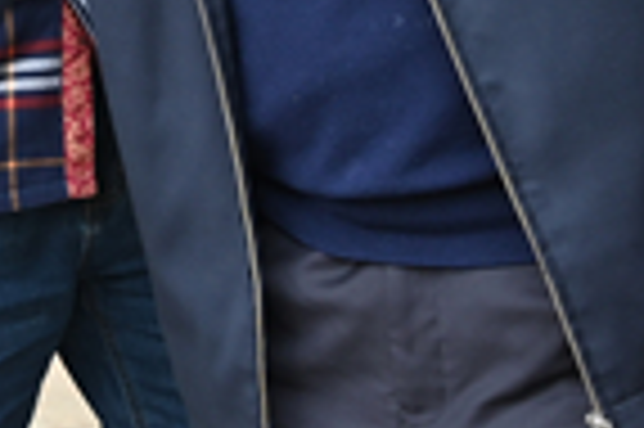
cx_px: -108
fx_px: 3091
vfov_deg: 7.9
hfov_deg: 11.7
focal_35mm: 173
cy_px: -50
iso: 250
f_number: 4.5
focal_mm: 31
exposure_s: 1/100
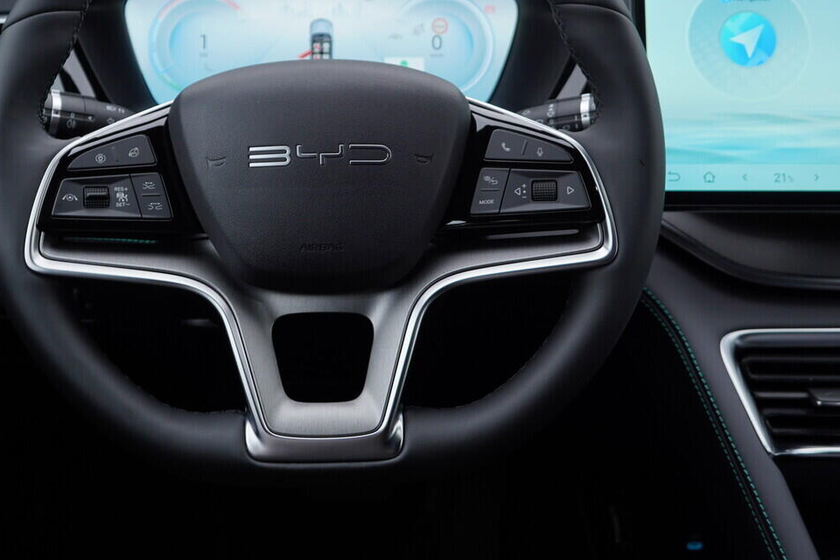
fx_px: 1260
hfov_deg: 36.7
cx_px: 325
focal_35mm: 54
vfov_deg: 24.8
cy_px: 146
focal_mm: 24
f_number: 3.5
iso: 125
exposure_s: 1/60
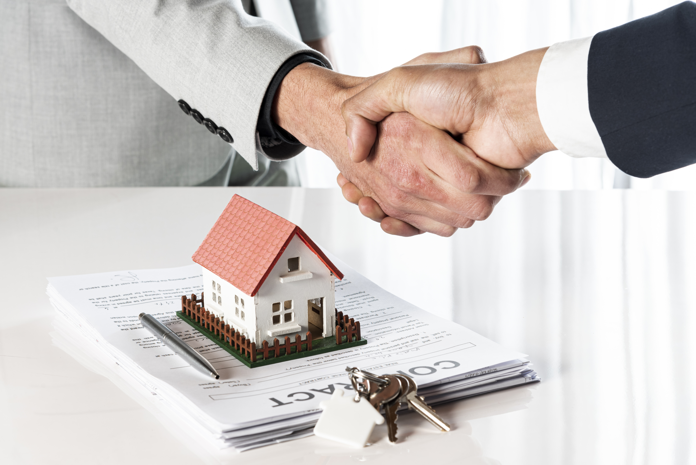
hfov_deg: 23.9
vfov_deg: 16.1
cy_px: 232
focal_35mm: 85
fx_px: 1644
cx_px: 348
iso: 320
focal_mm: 85
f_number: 10
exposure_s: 1/60
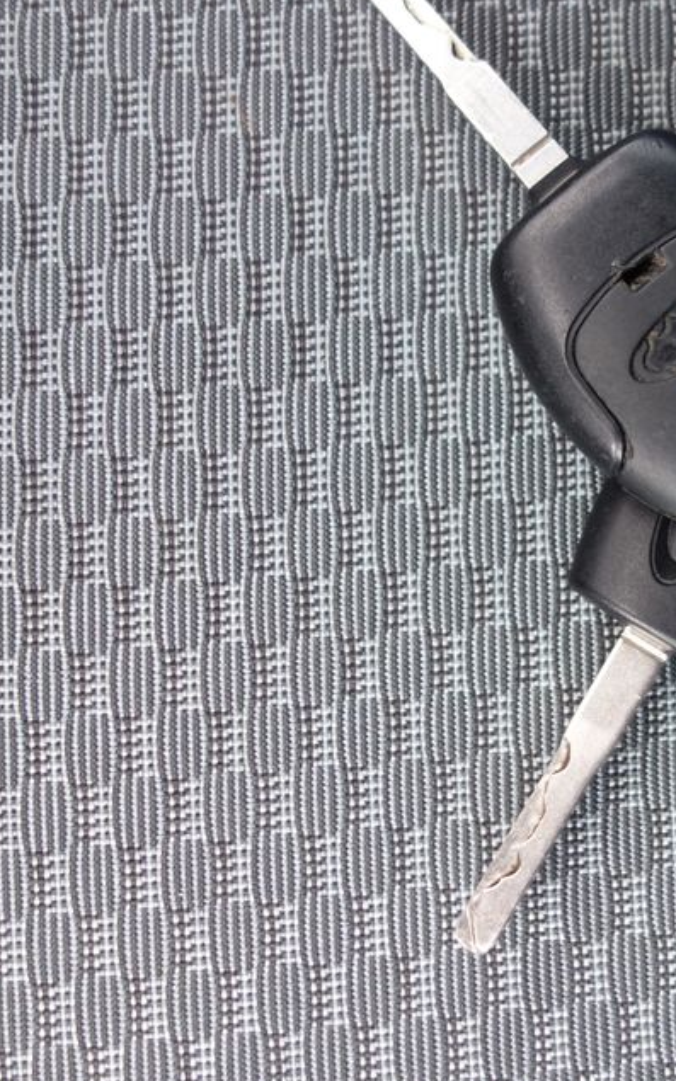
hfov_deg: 27.2
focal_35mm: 46
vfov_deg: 43.5
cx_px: 584
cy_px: 512
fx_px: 1356
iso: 125
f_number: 2
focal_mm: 10.4
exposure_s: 1/80
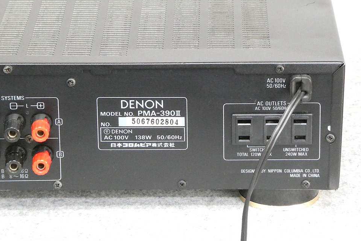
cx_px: 180
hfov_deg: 12.3
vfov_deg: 8.2
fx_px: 1675
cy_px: 114
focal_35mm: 167
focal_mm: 28.7
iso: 1600
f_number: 5.5
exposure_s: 1/15
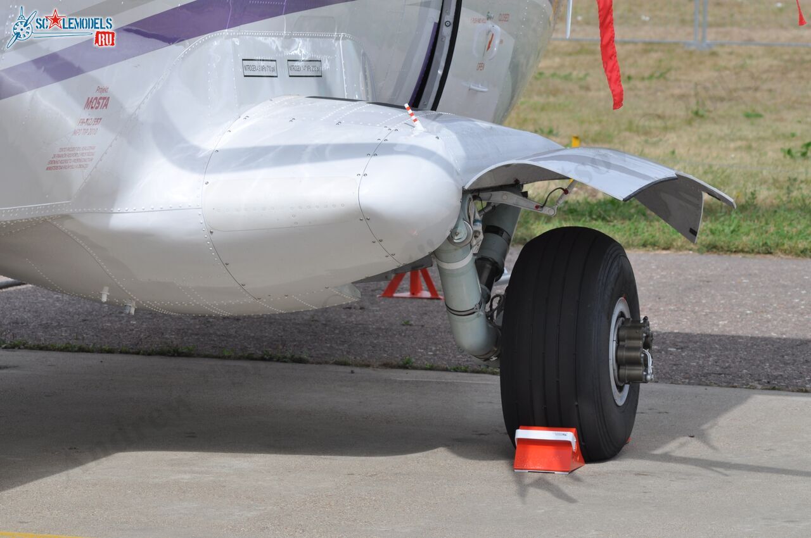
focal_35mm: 174
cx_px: 406
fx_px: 3915
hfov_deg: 11.8
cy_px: 269
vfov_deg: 7.9
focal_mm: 116
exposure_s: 1/400
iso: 200
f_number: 8
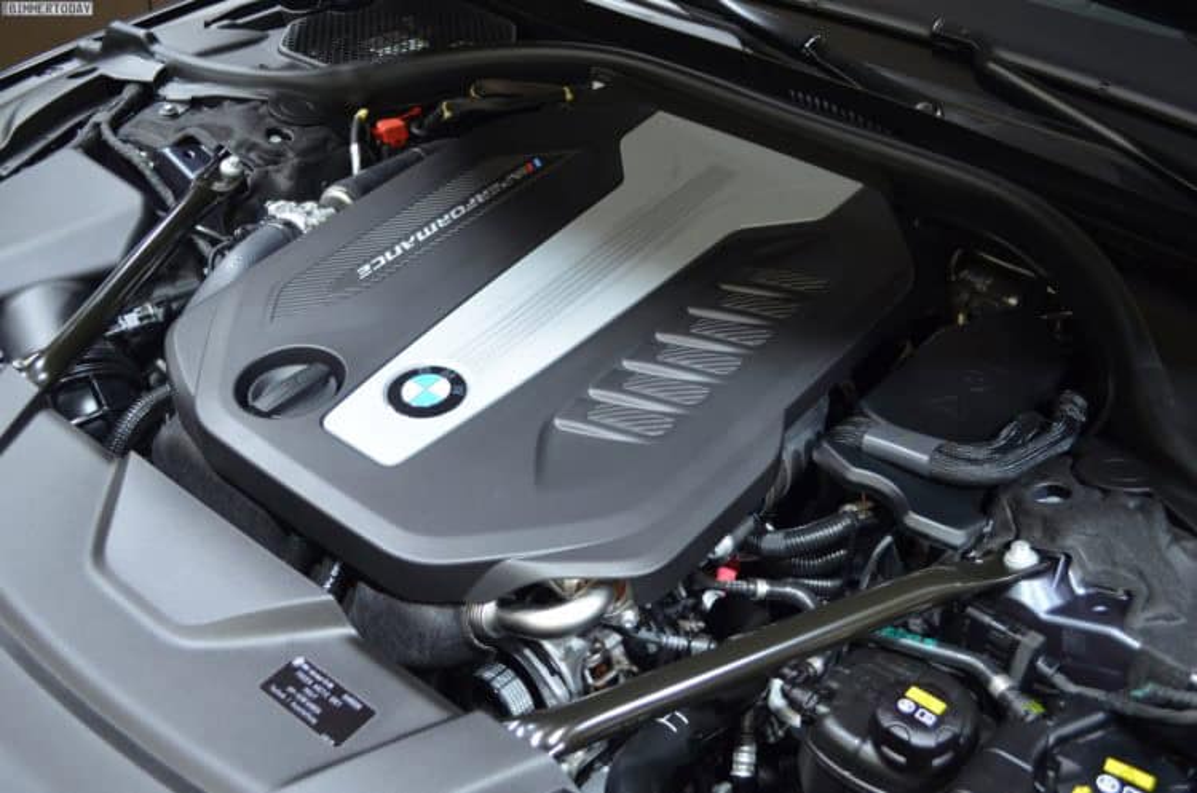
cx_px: 598
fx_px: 1294
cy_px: 396
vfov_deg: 34.1
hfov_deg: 49.6
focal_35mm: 39
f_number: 4.2
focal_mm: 26
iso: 500
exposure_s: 1/60
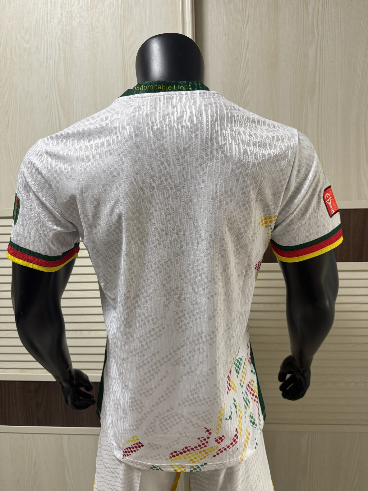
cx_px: 184
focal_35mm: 24
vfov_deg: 71.6
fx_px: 340
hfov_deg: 56.8
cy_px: 246
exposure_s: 1/99
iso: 200
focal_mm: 6.76
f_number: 1.78
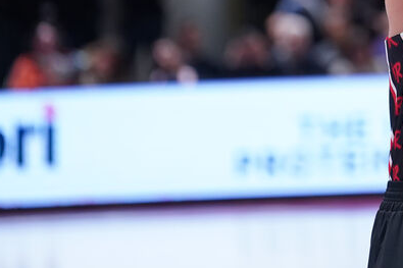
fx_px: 4666
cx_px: 437
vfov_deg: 3.3
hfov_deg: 4.9
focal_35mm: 417
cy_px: -63
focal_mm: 168
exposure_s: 1/1250
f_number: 2.8
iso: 2000
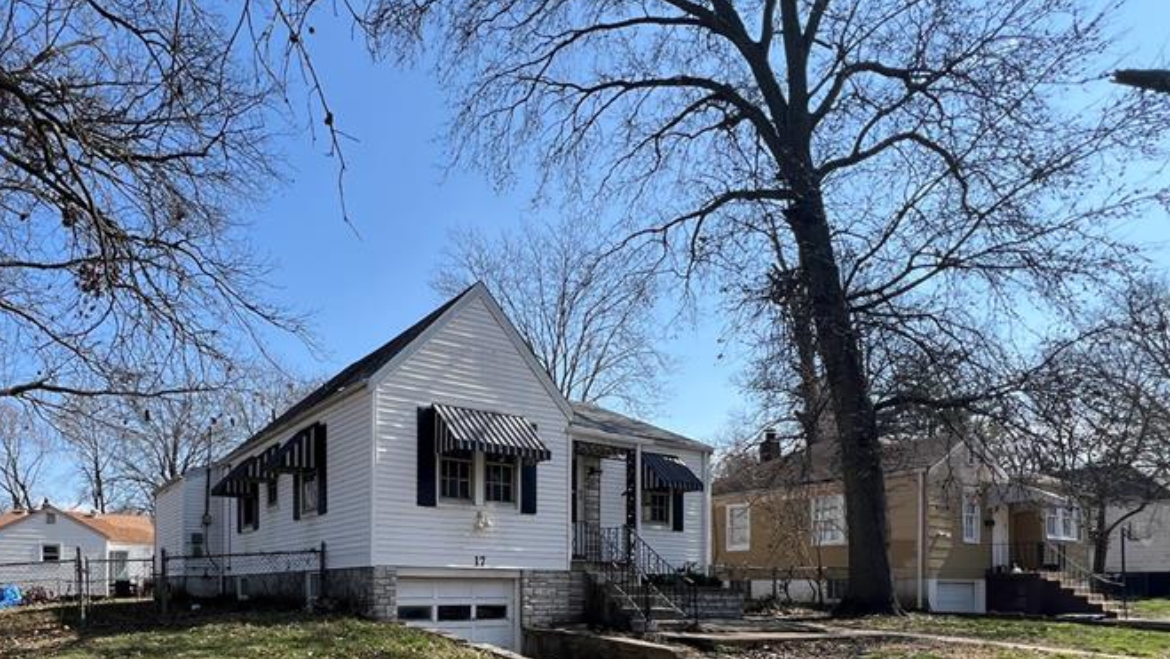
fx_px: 683
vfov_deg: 46.9
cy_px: 581
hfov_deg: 78.8
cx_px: 401
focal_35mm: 22
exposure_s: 1/951
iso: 32
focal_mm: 1.57
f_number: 1.8
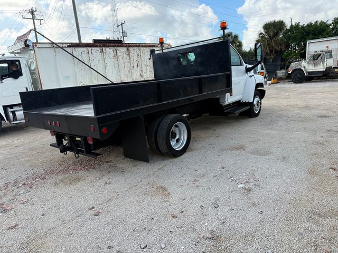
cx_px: 169
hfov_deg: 71.6
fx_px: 234
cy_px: 126
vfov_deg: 56.8
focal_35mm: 24
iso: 100
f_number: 1.78
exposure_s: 1/2445
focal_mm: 6.76
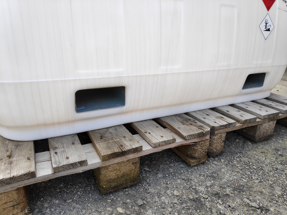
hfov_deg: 81.7
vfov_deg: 66.0
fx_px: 166
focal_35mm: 20
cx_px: 144
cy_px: 108
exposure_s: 1/189
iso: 100
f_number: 1.9
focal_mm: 3.94
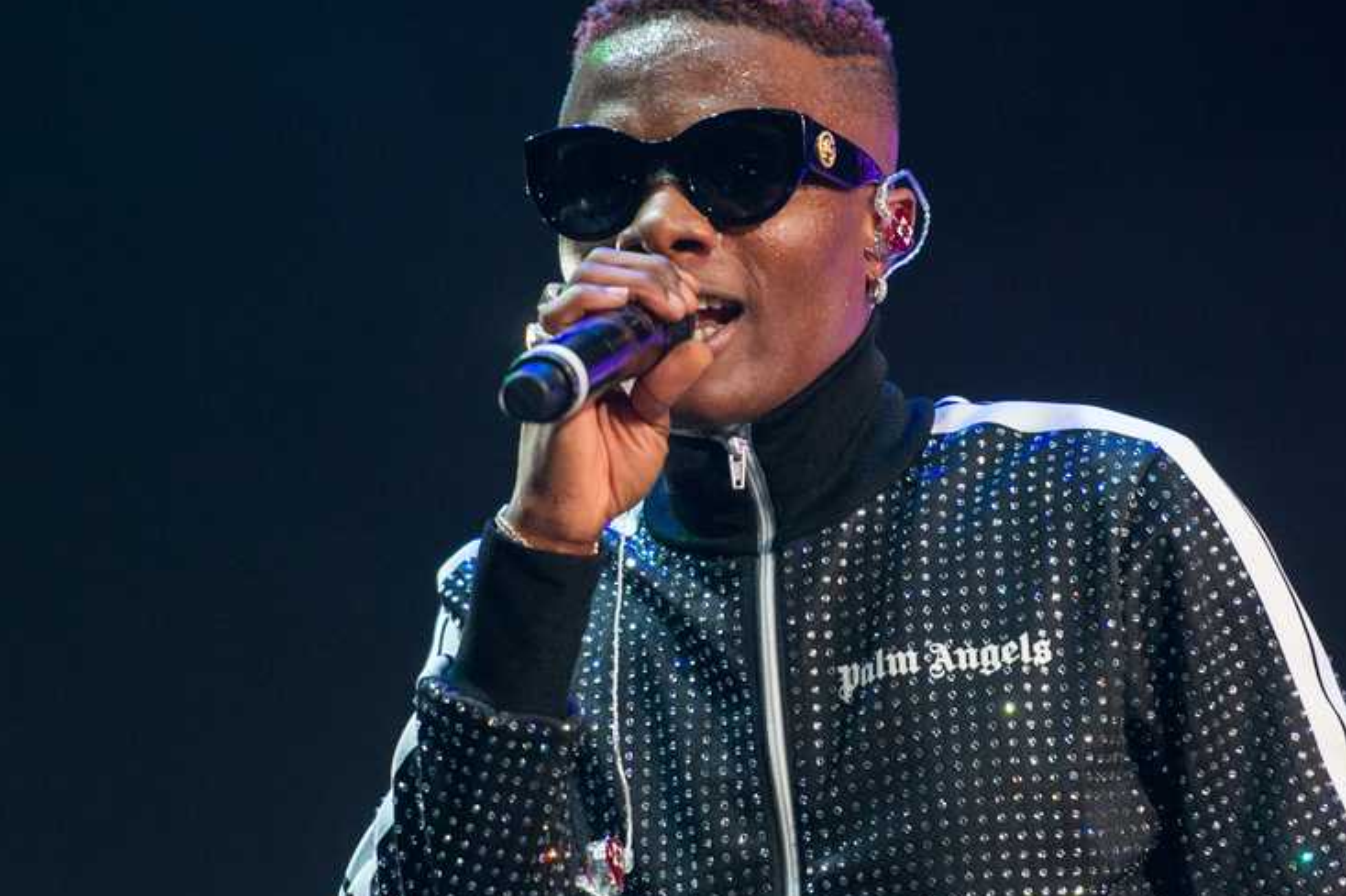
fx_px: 11400
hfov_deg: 6.8
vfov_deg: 4.5
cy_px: 490
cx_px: 757
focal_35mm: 305
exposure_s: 1/250
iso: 1600
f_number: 2.8
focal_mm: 200
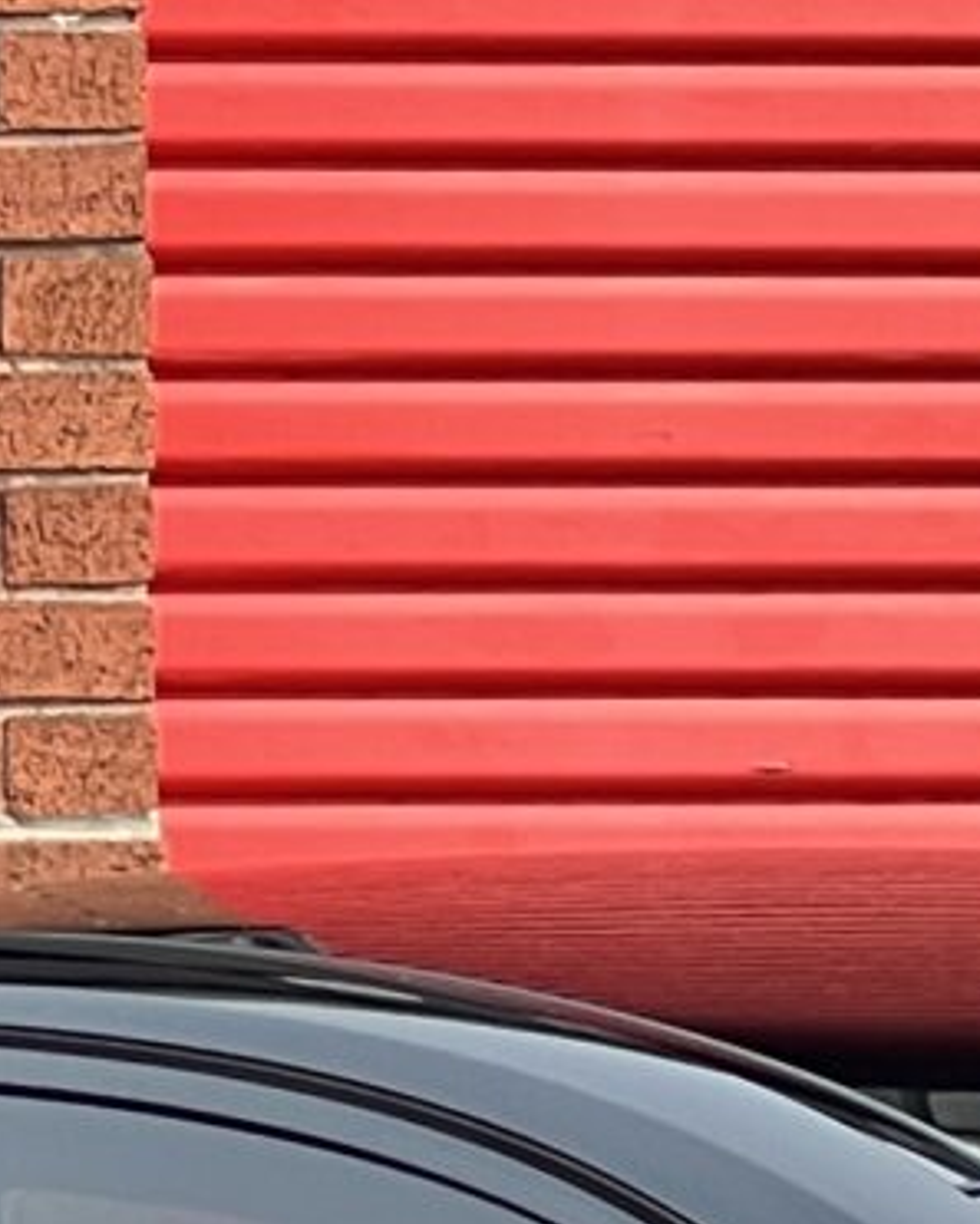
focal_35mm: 519
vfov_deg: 3.7
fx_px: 18809
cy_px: 1844
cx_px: 766
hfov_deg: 3.0
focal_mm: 9
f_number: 2.8
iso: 32
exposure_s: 1/144
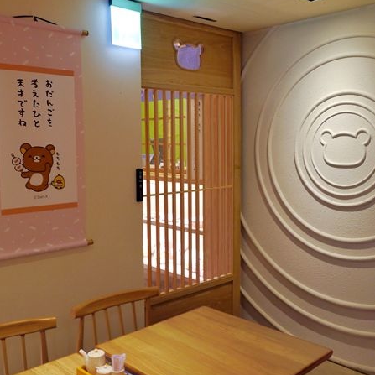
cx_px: 186
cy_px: 193
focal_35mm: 38
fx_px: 466
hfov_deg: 43.9
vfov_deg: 43.9
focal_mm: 15
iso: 200
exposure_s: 1/15
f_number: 3.2
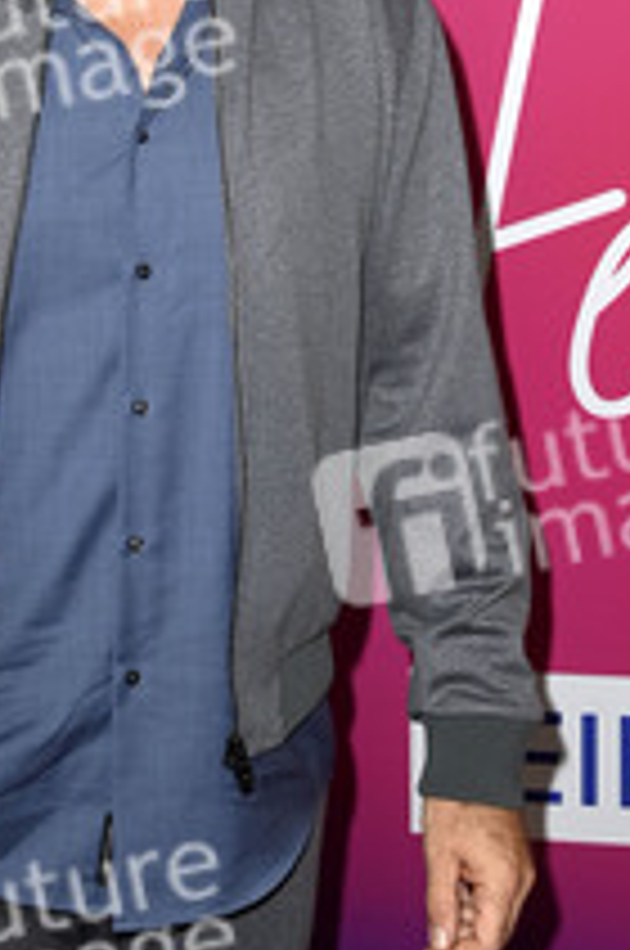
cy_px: 275
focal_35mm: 95
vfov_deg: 21.4
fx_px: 2502
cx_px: 135
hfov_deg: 14.3
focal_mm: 50
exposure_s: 1/250
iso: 500
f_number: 5.6
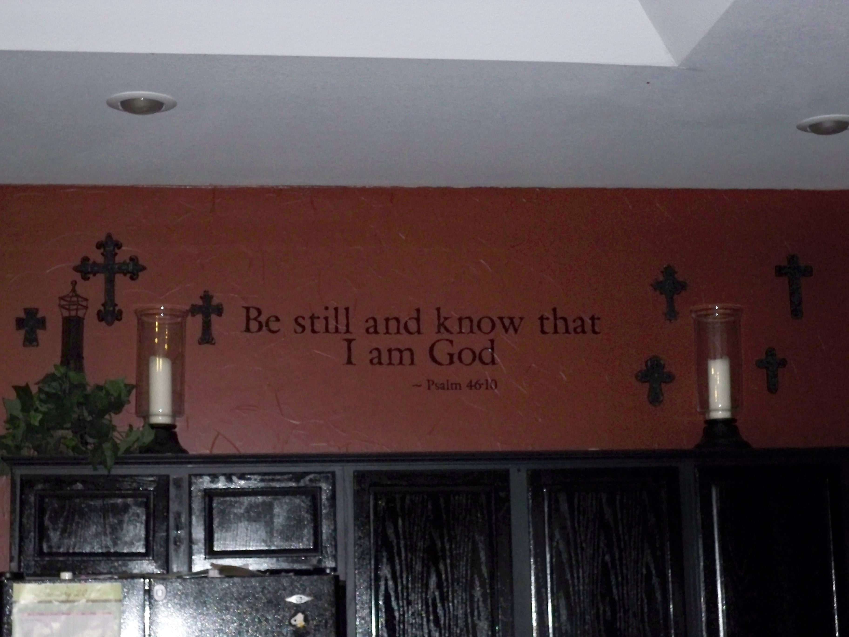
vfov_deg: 21.6
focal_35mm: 68
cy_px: 318
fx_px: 1668
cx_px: 424
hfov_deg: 28.6
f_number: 4.5
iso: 400
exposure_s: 1/80
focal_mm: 12.1
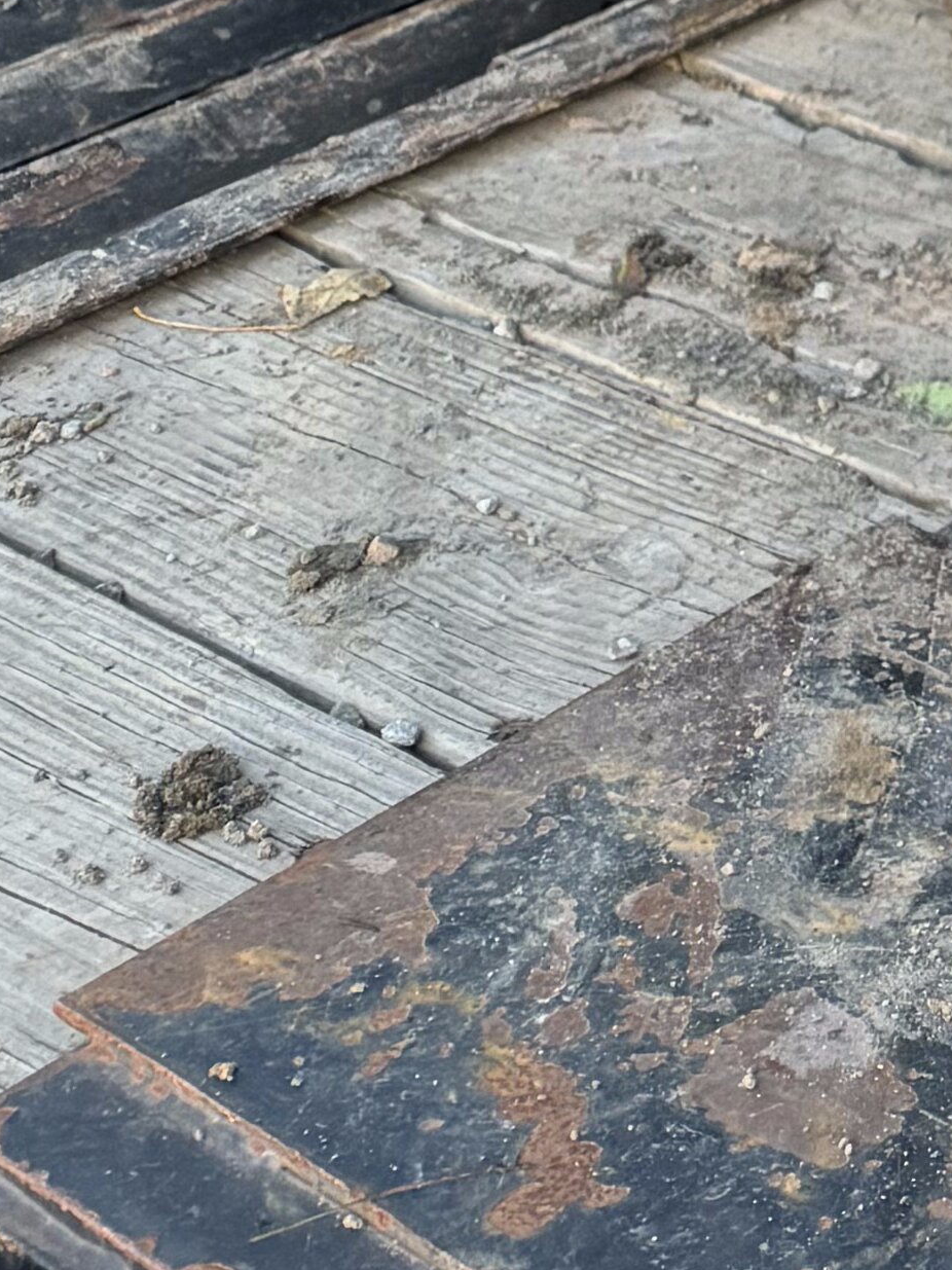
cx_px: 1868
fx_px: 4071
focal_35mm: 111
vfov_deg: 13.8
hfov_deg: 12.0
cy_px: -1566
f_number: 1.78
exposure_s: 1/121
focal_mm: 6.76
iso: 125
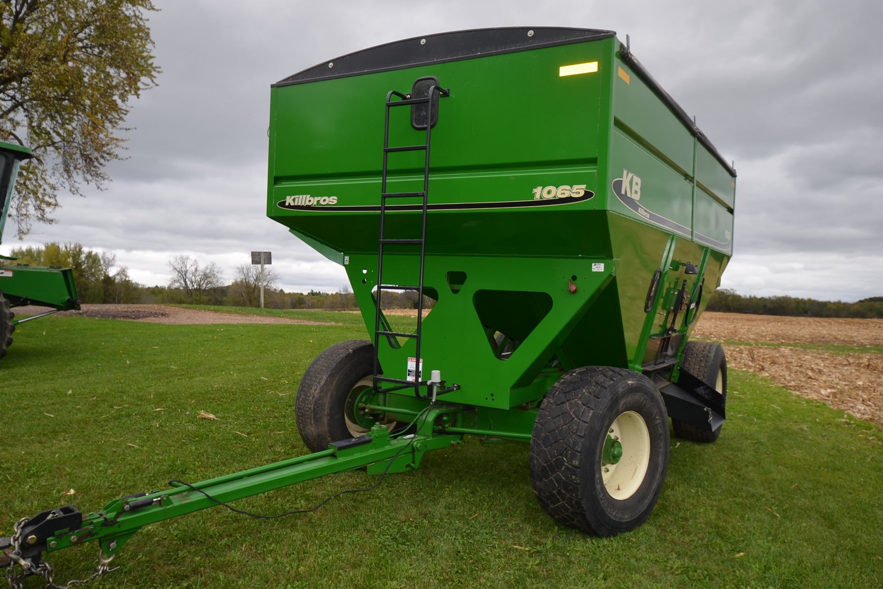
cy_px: 292
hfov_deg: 65.5
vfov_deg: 46.4
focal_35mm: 28
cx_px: 441
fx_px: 687
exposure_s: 1/200
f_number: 5
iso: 100
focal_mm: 18
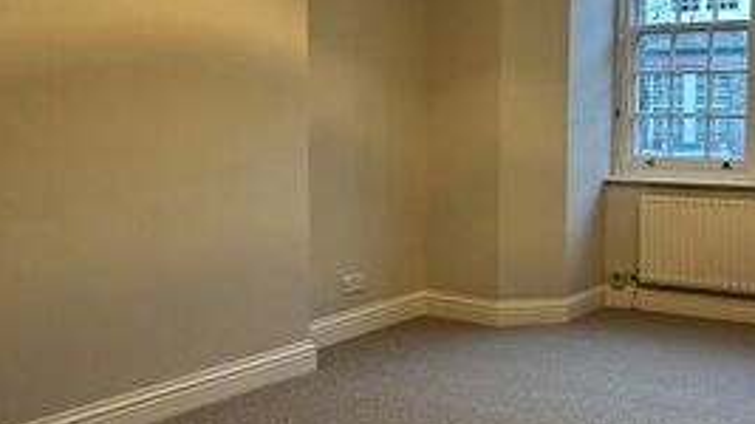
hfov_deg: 47.8
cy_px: 188
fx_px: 801
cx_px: 602
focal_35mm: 40
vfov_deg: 29.7
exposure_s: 1/50
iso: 400
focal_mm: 2.22
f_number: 2.2
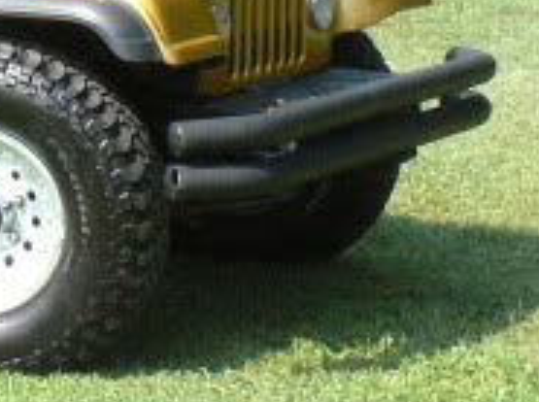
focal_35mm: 208
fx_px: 3232
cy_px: -111
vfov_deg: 7.1
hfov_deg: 9.3
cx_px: -253
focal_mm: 10.1
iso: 400
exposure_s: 1/500
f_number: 8
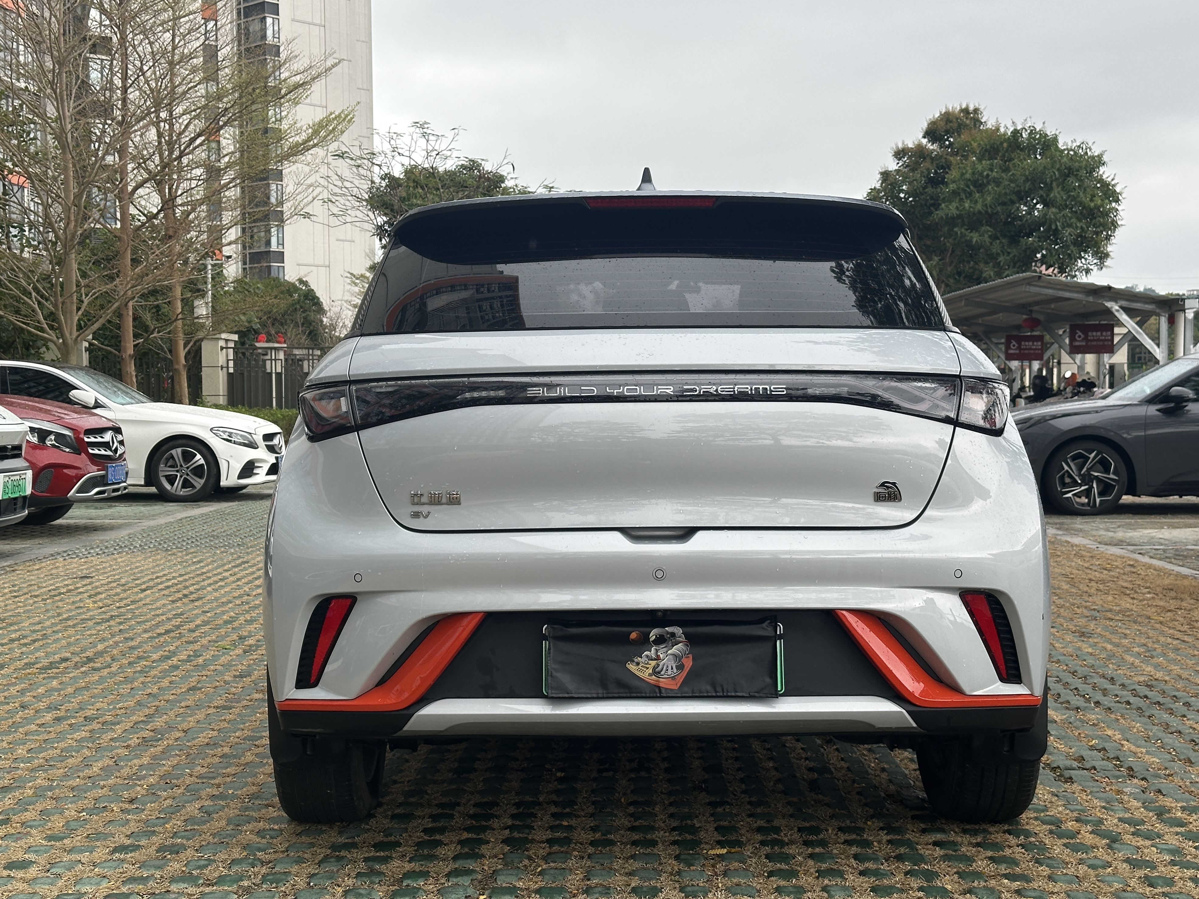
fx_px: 1697
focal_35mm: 49
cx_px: 598
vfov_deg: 29.7
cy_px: 440
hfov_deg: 38.9
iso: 64
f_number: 1.78
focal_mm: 6.86
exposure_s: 1/577
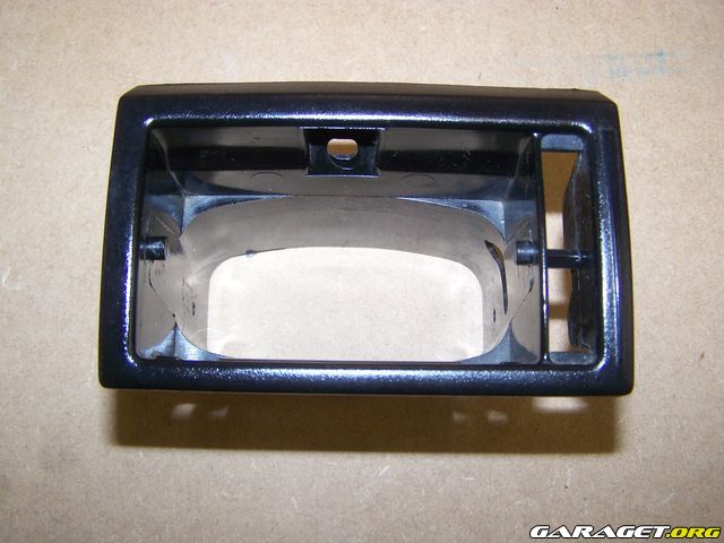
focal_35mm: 38
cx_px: 362
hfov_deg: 49.0
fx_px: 795
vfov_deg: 37.7
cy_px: 272
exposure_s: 1/60
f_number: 2.8
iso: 80
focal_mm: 6.3
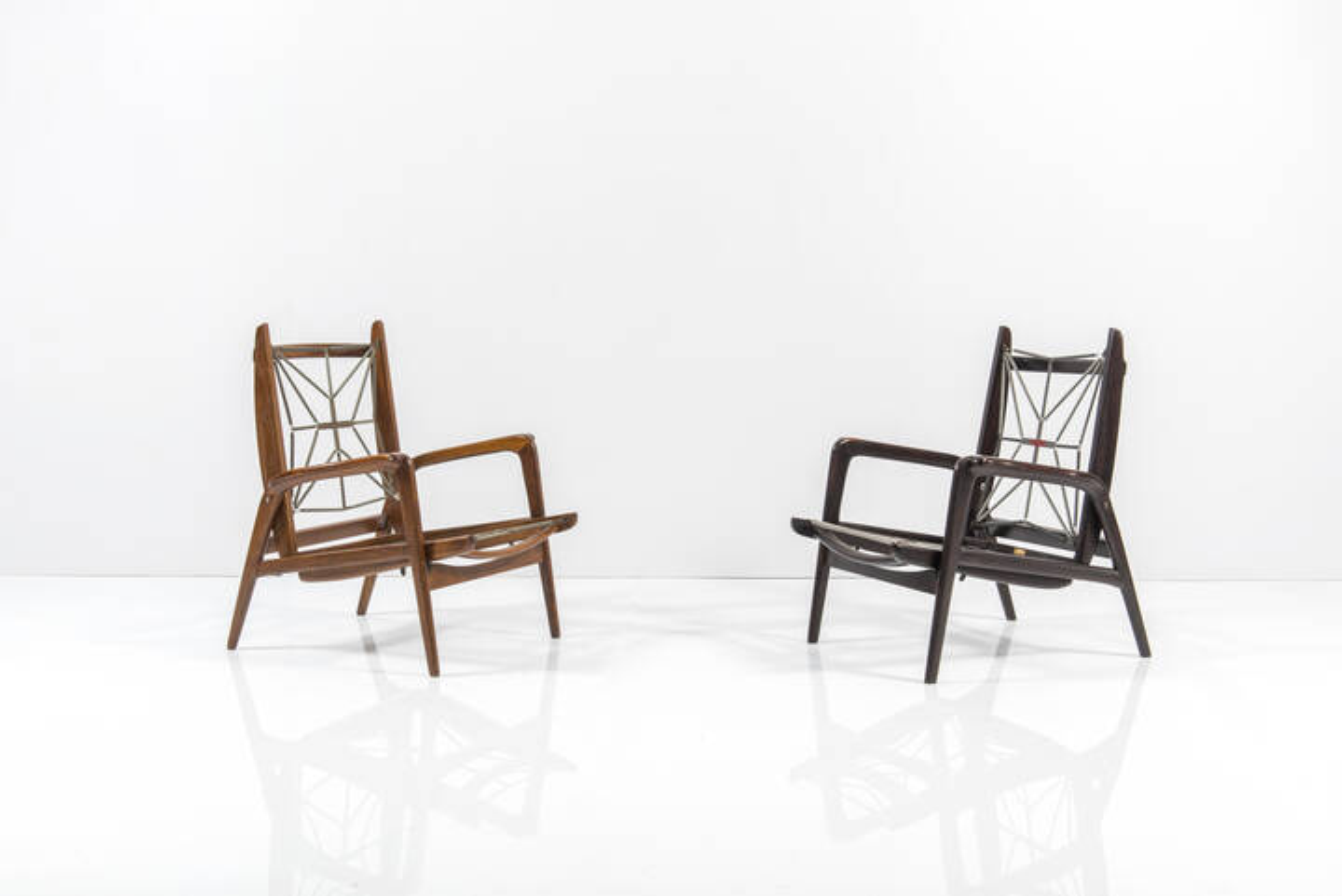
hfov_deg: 43.6
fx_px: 1678
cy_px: 448
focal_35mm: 45
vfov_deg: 29.9
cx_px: 671
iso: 100
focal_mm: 45
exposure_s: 1/200
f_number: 14
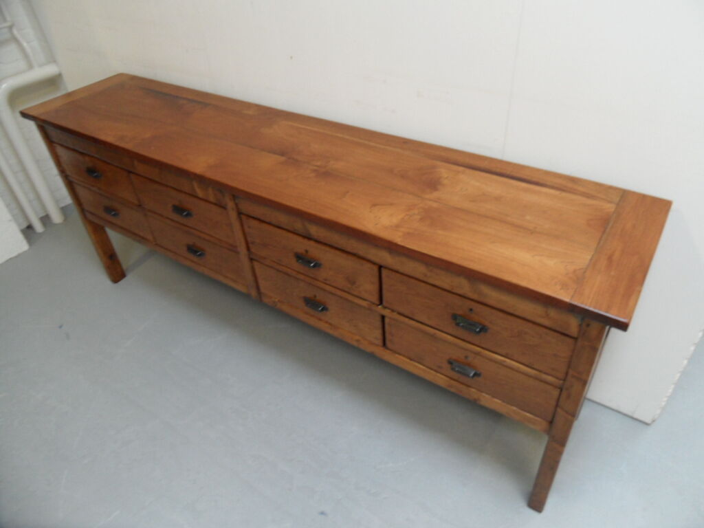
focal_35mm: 24
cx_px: 352
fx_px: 488
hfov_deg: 71.6
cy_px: 264
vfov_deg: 56.8
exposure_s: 1/20
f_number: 3.2
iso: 200
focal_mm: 3.9
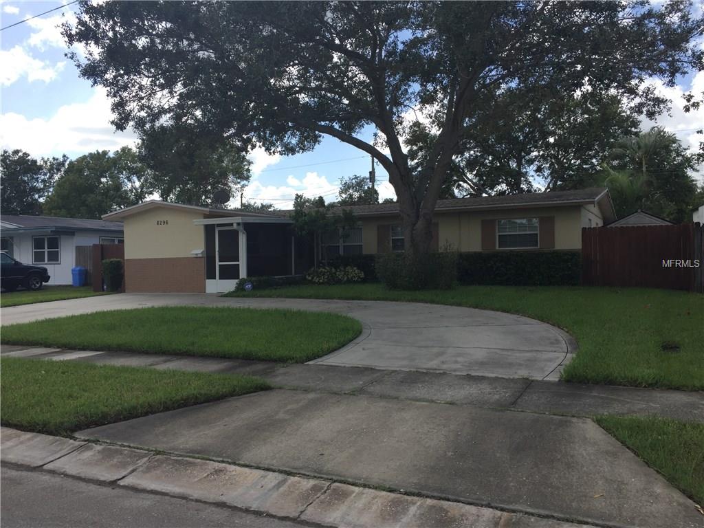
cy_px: 264
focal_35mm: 29
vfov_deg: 48.2
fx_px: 590
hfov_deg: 61.7
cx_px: 352
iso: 32
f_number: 2.2
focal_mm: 4.15
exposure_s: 1/1364
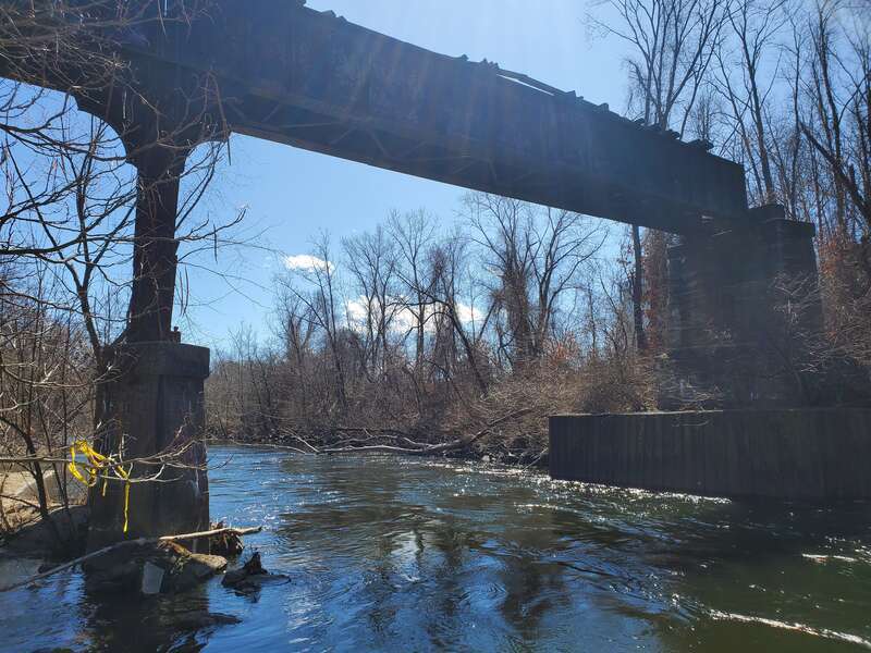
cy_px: 326
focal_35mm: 26
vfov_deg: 53.1
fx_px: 654
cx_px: 436
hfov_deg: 67.3
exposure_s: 1/1580
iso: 50
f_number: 2.4
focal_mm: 4.3
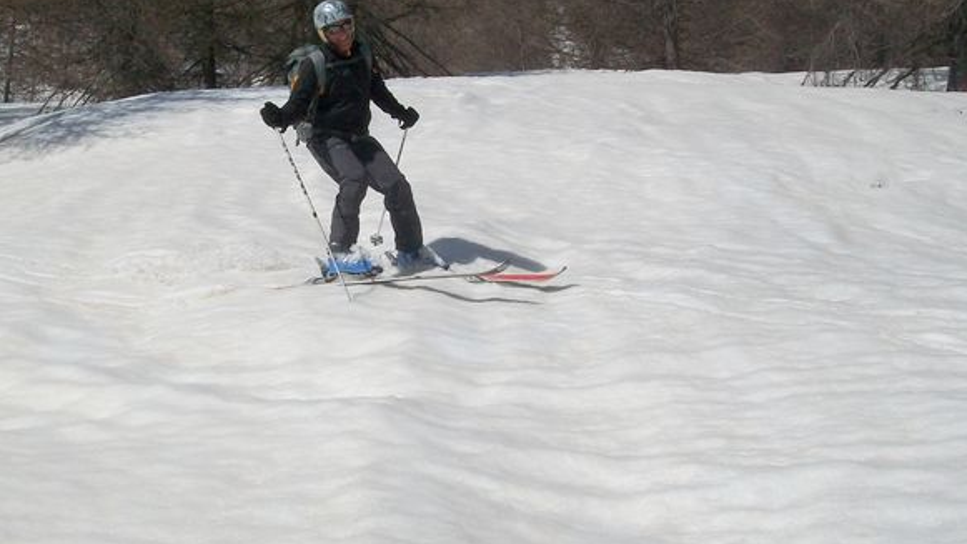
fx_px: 1616
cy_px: 198
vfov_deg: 19.1
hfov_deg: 33.3
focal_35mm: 63
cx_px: 424
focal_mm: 7.1
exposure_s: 1/1401
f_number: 6.3
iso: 80
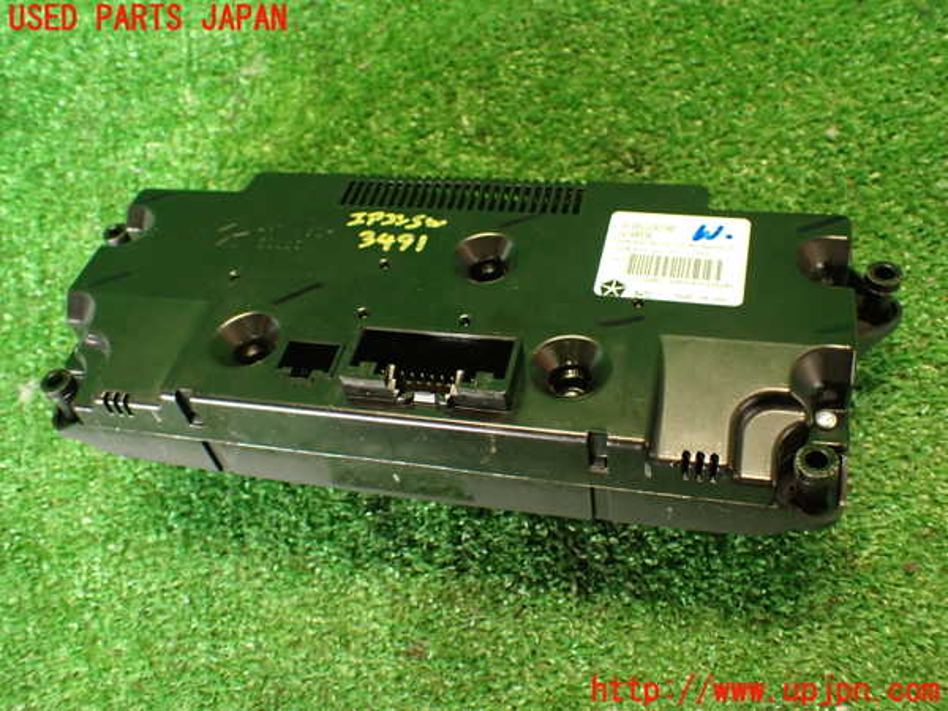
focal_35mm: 32
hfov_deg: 56.8
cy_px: 356
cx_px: 474
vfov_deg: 44.2
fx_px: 876
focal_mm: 5.79
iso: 500
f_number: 2.4
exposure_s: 1/30
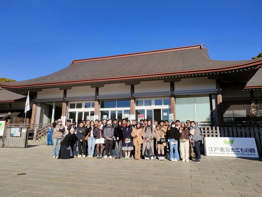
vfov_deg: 51.4
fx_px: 204
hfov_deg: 65.3
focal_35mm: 27
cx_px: 131
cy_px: 98
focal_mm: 4.73
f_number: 1.7
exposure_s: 1/2857
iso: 100
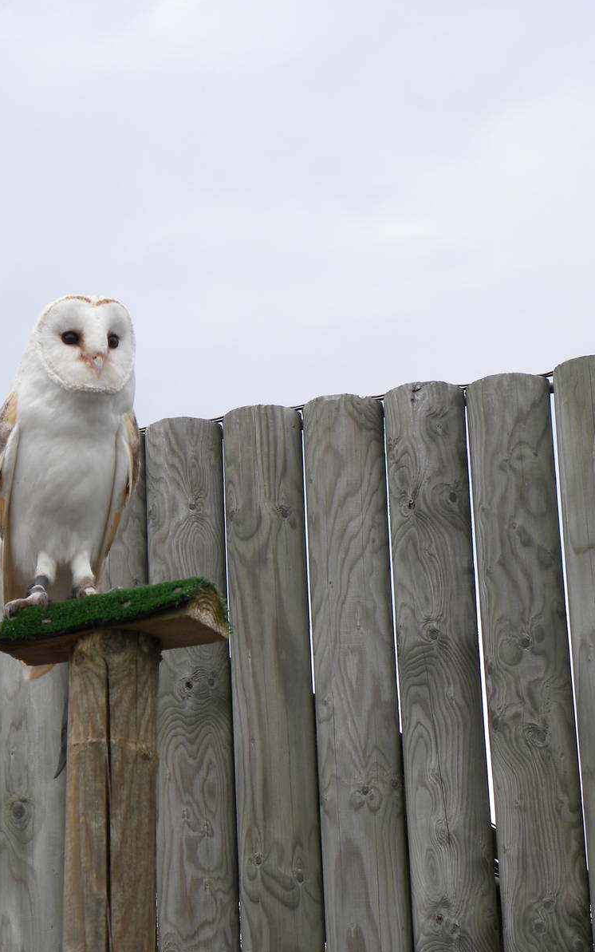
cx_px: 73
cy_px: 476
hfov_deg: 9.7
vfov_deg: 15.5
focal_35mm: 135
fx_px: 3501
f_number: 4.5
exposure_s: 1/177
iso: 64
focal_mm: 16.9
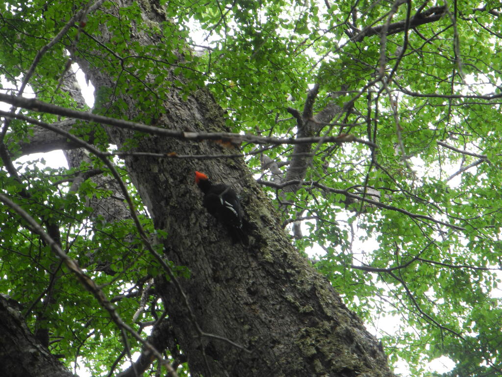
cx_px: 251
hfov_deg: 9.9
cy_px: 188
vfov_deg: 7.4
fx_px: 2900
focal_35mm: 200
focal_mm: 42.6
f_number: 5.6
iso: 100
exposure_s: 1/40
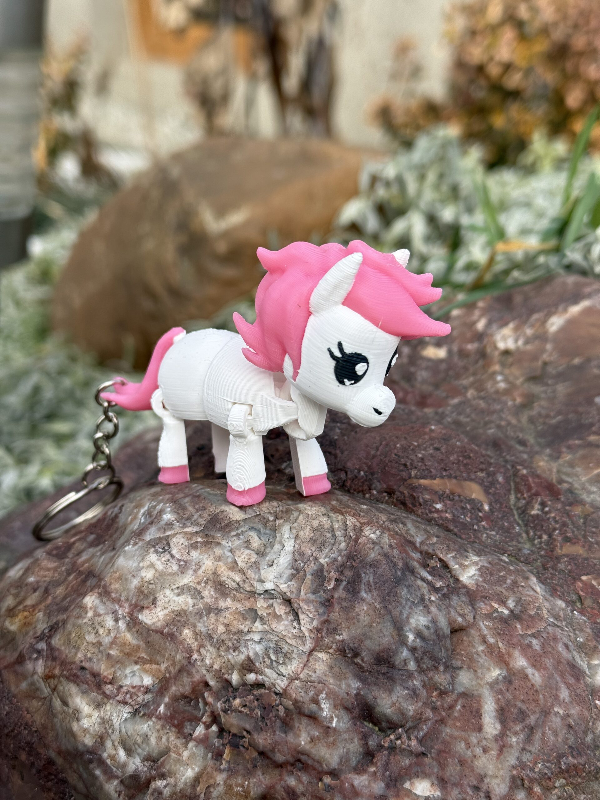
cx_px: 300
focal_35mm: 48
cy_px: 400
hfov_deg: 30.3
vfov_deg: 39.7
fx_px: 1109
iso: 64
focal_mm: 6.76
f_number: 1.78
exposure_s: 1/1167
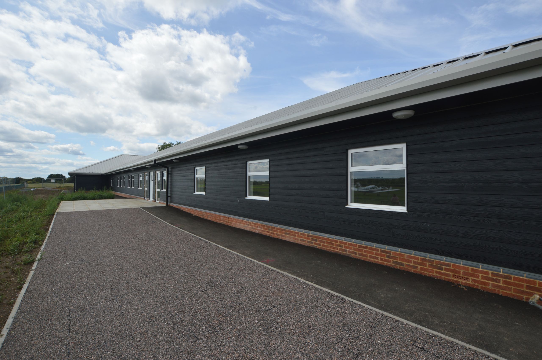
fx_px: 226
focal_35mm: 15
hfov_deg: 100.4
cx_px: 271
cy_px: 180
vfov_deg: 77.2
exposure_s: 1/200
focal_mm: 10
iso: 100
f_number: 7.1
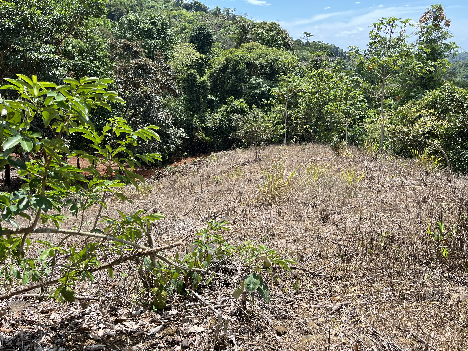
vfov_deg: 53.1
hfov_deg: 67.3
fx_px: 352
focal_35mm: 26
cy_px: 176
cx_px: 234
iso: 50
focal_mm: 5.1
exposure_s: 1/1536
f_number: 1.6
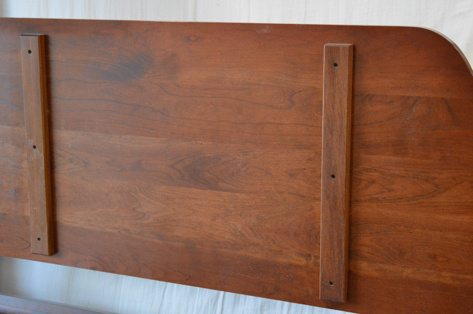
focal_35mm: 69
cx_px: 236
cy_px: 157
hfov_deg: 29.3
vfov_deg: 19.7
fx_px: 906
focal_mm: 46
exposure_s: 1/50
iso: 3200
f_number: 5.6
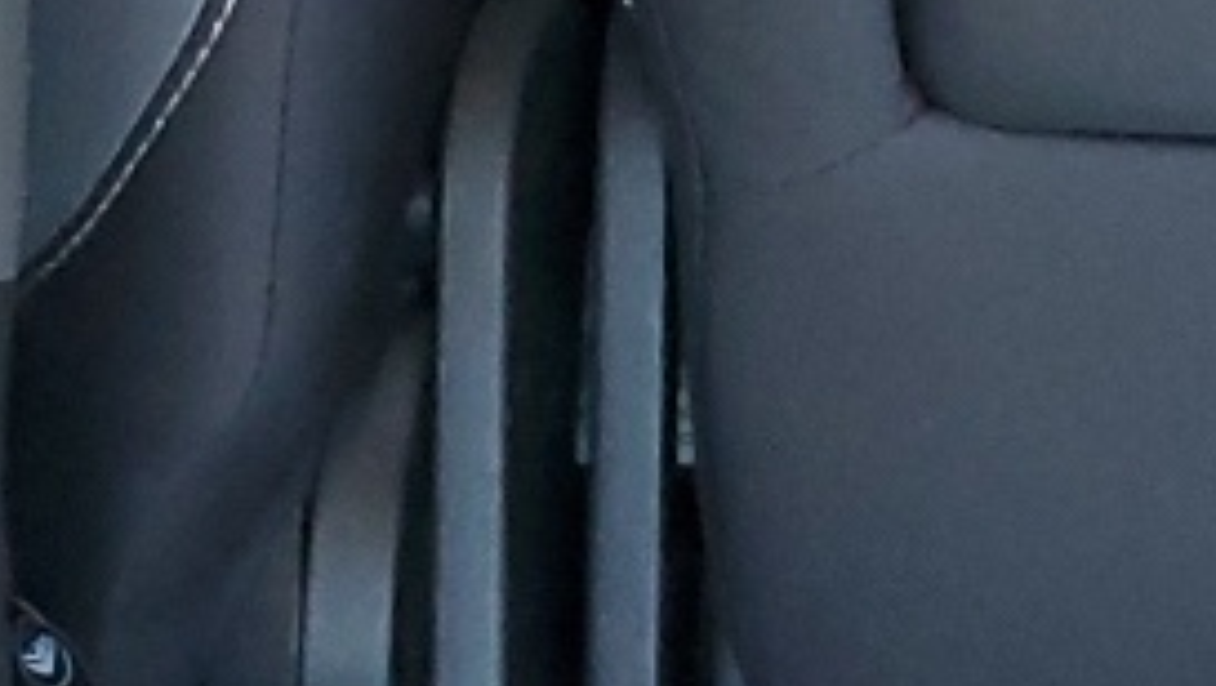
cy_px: -1287
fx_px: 5356
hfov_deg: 12.7
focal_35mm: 166
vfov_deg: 6.7
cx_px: 1336
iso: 209
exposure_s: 1/60.2
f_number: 1.5
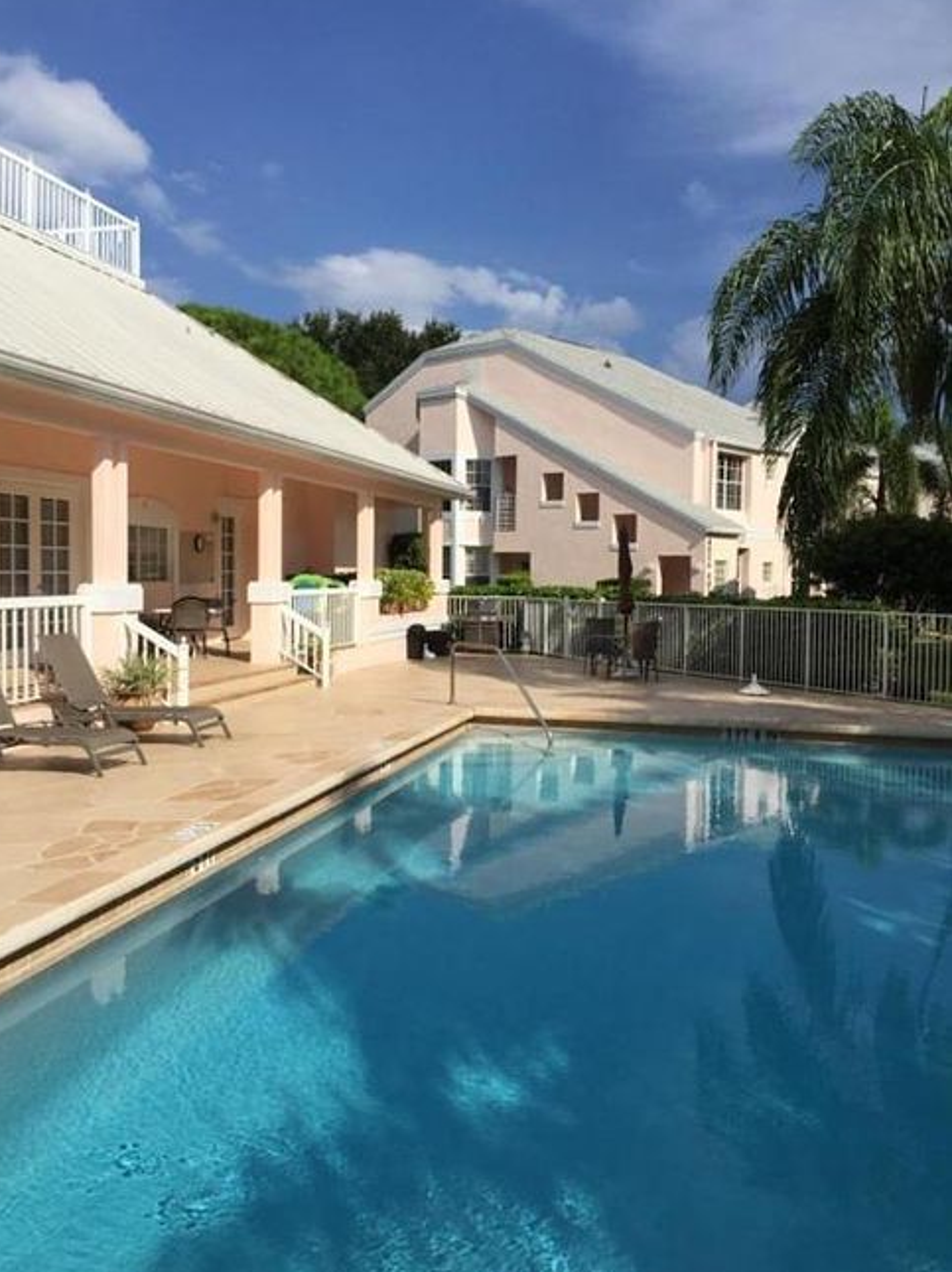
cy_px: 634
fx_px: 1101
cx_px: 461
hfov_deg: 46.7
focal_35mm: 30
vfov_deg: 60.0
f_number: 2.2
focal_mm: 4.15
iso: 32
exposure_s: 1/3968
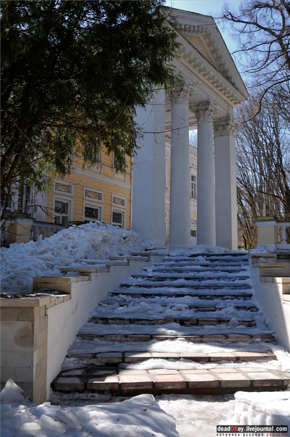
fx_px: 436
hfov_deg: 36.8
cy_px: 218
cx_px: 145
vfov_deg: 53.2
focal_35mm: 36
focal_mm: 24
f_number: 7.1
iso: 250
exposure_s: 1/500
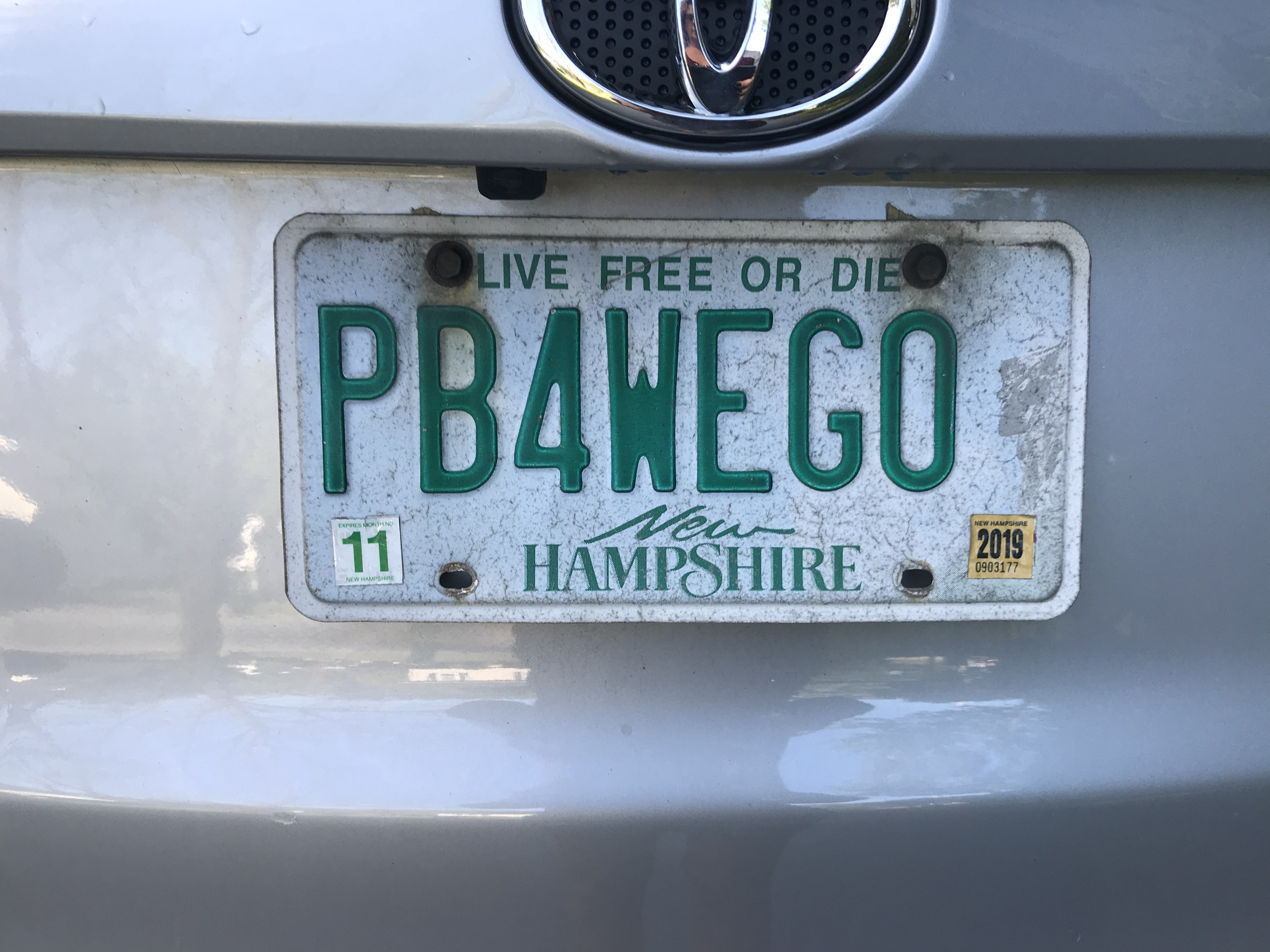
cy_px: 476
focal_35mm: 28
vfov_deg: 49.7
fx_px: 1027
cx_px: 635
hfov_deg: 63.4
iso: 20
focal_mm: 3.99
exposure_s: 1/141
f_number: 1.8
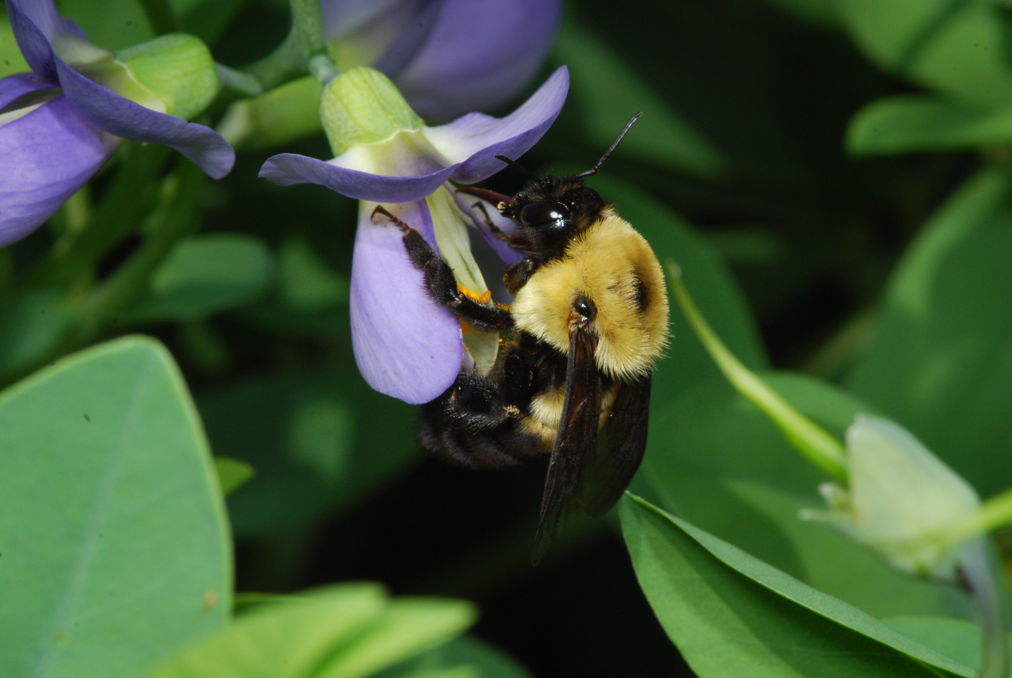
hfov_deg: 13.0
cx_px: 506
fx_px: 4433
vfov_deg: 8.7
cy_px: 339
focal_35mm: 158
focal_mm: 105
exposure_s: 1/200
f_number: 25
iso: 400
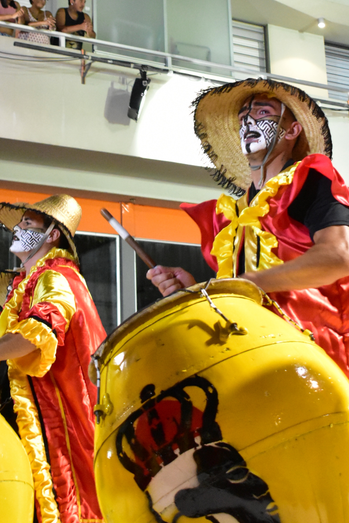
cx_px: 214
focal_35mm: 82
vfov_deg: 24.3
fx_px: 1192
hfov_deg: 16.6
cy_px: 85
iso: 6400
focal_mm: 32
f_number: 4.5
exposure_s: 1/200
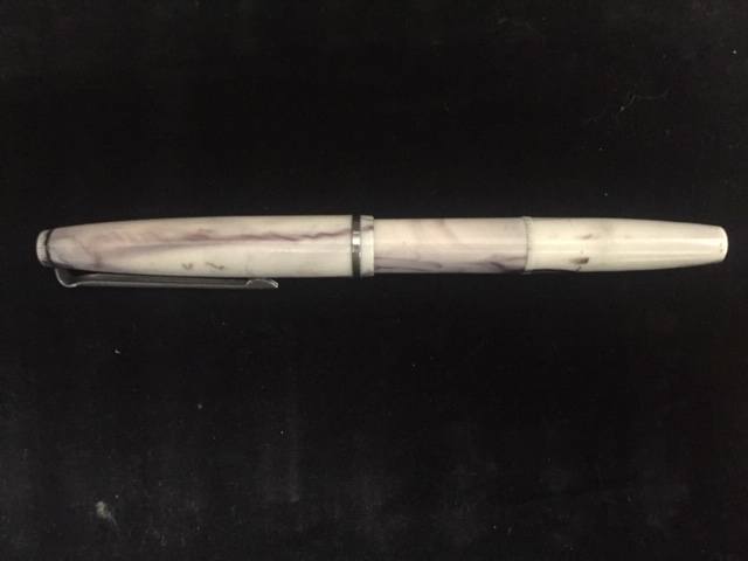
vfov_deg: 48.2
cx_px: 374
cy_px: 280
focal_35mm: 29
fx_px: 627
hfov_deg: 61.7
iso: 1250
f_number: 2.2
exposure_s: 1/17
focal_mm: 4.15
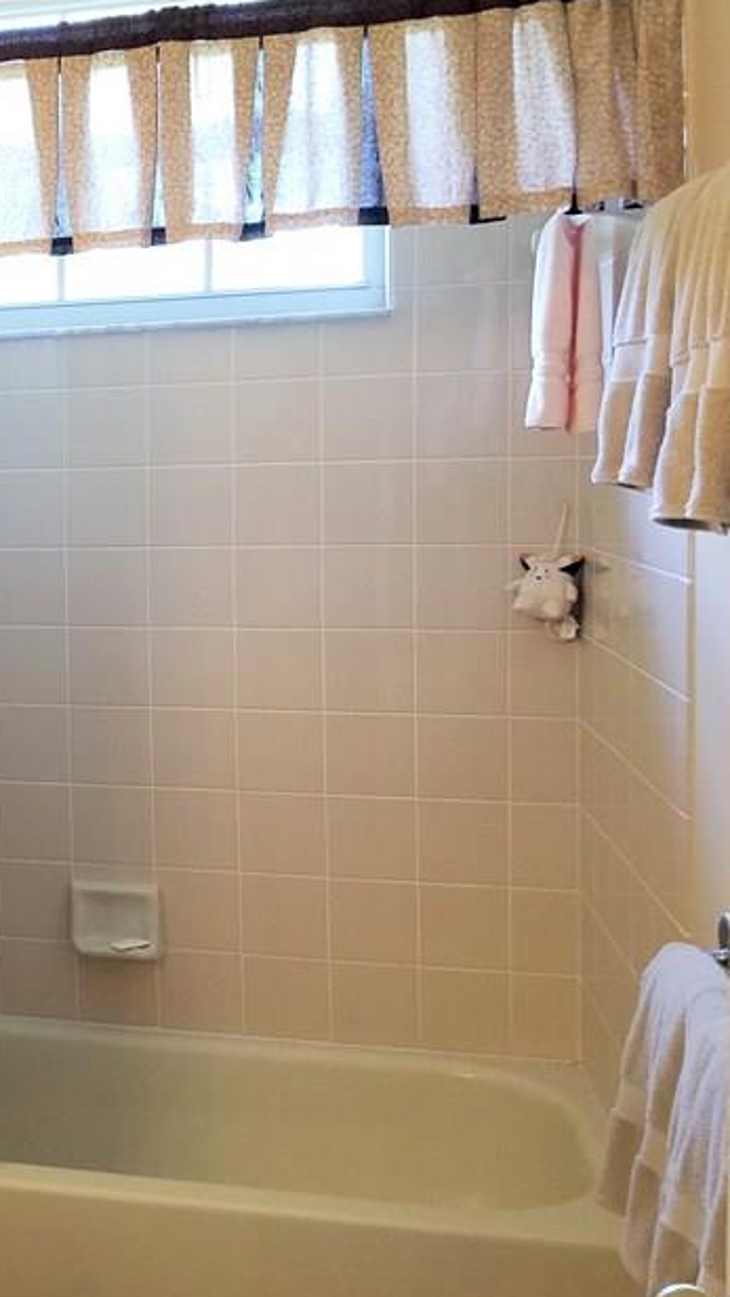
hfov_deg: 22.7
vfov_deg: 43.4
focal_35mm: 47
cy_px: 502
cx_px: -212
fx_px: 1618
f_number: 1.7
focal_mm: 4.2
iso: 200
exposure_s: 1/60
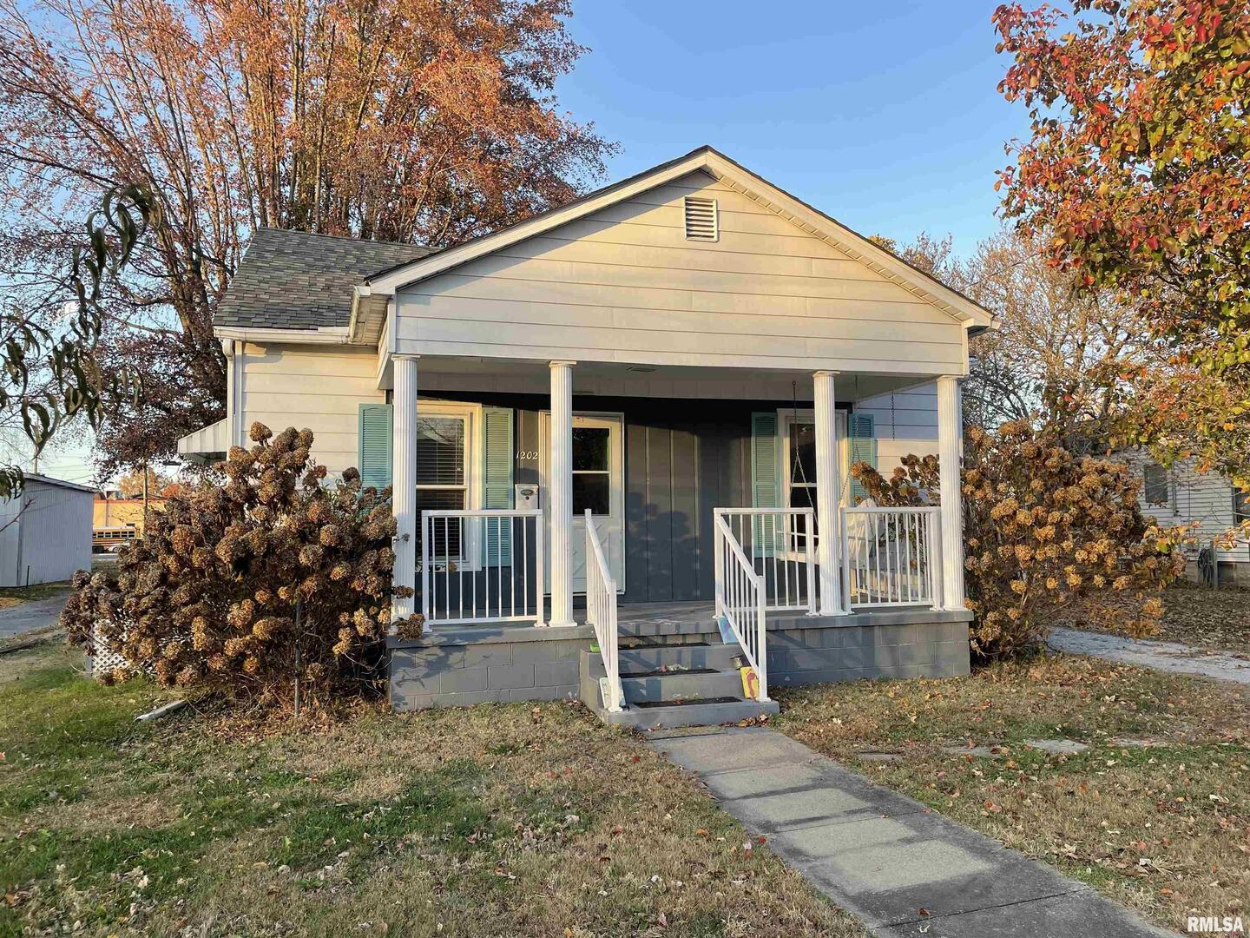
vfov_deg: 53.1
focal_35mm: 26
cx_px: 625
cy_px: 469
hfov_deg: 67.3
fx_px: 939
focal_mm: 4.2
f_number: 1.6
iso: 32
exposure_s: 1/561
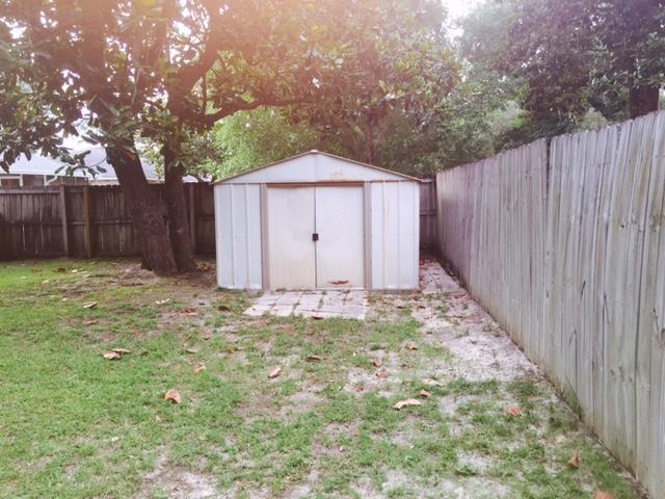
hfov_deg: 61.7
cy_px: 250
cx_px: 332
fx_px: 557
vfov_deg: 48.2
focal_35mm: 29
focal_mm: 4.15
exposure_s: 1/30
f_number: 2.2
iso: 64
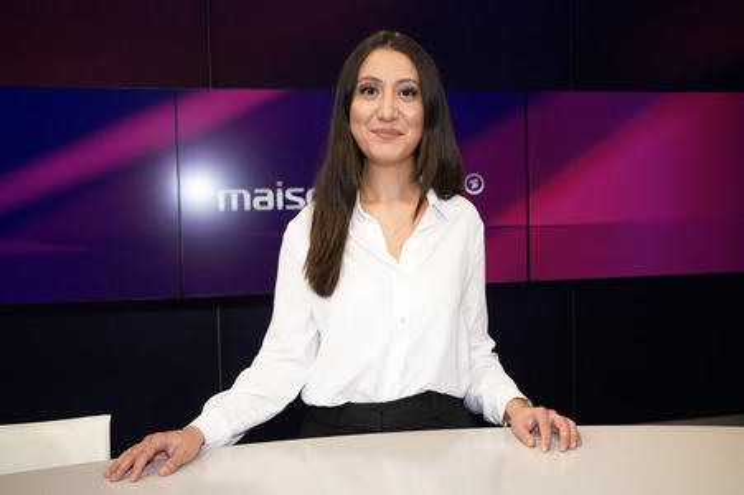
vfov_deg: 36.8
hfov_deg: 53.2
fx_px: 743
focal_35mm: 36
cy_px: 248
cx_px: 372
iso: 2000
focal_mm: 36
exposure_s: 1/160
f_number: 5.6
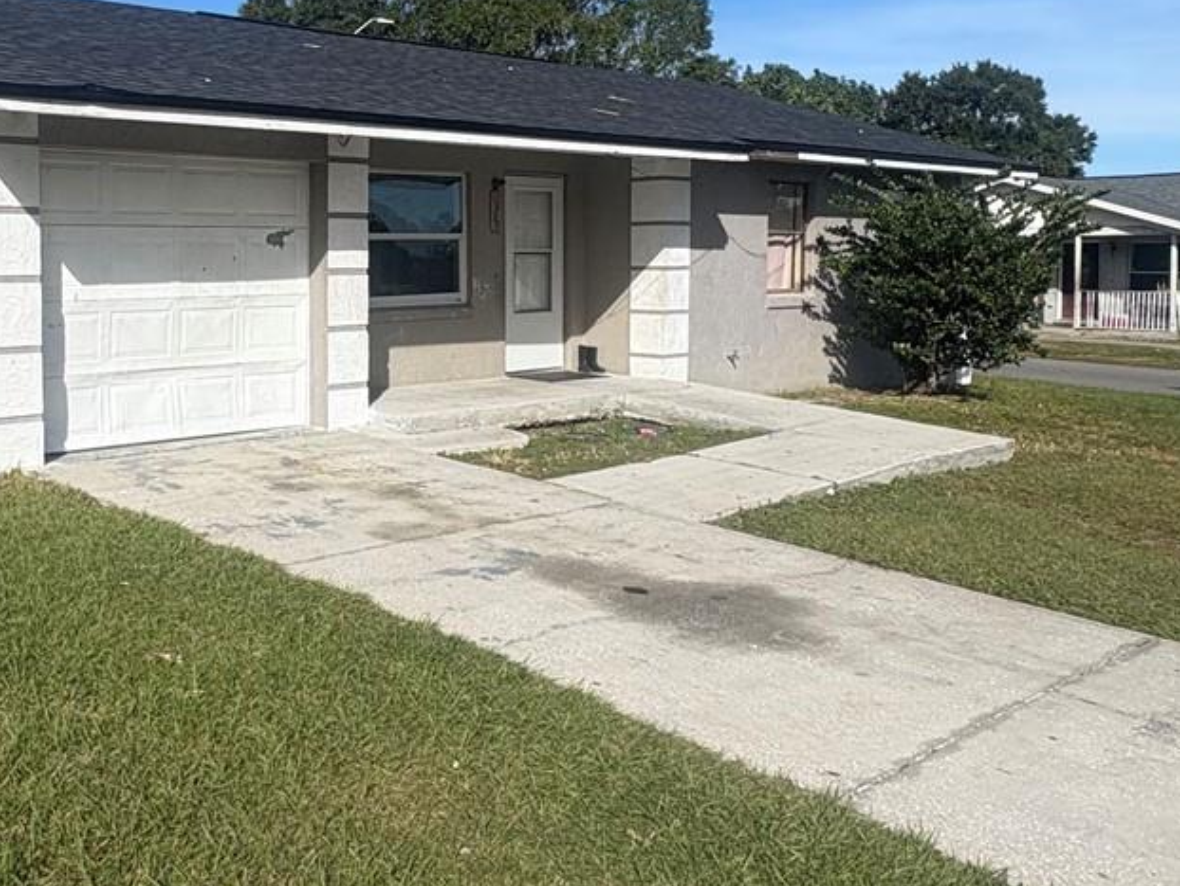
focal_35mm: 36
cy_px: 311
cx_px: 324
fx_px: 1228
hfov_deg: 49.7
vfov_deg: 39.3
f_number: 2.2
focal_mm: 2.22
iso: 50
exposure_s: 1/2874
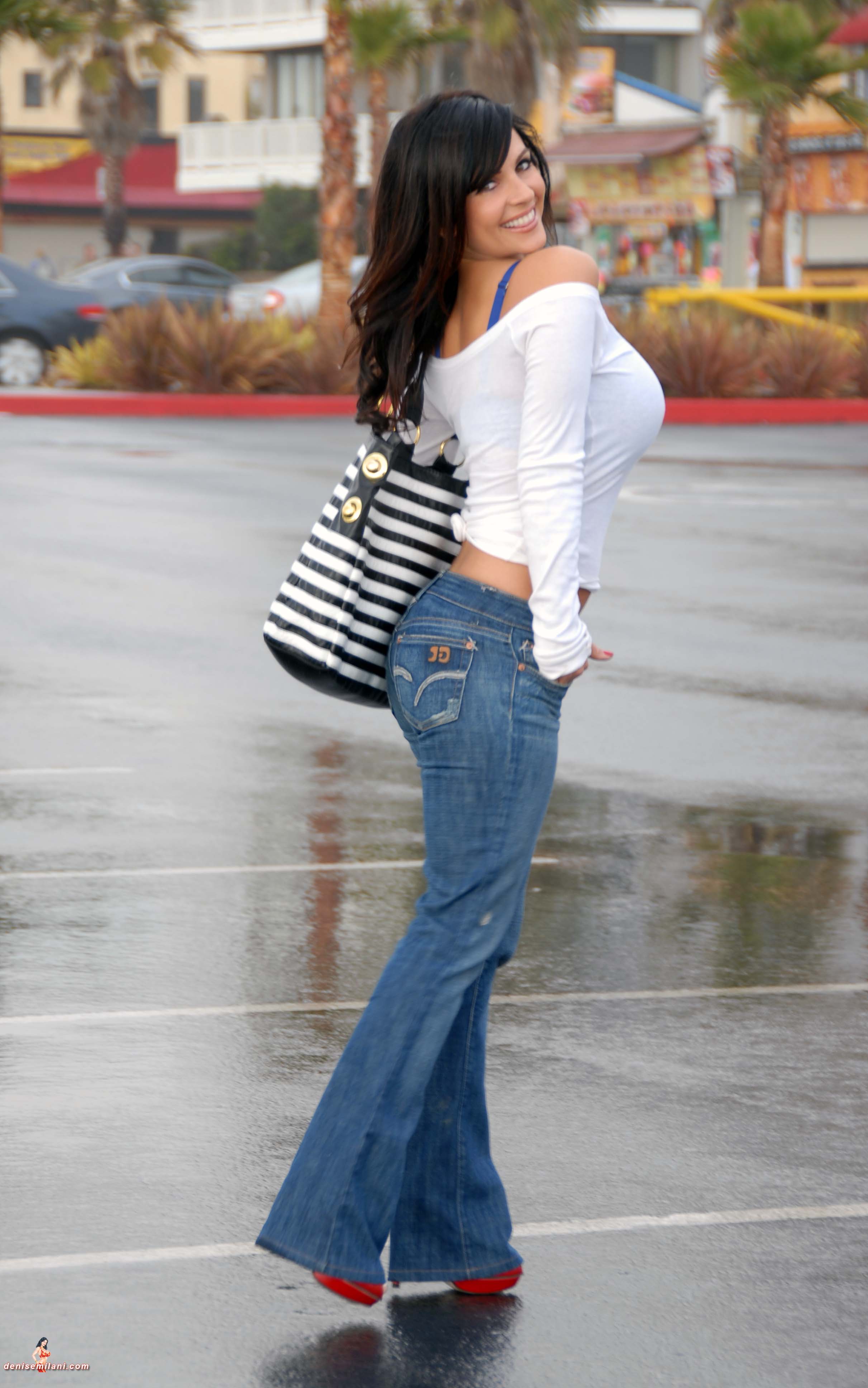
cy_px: 694
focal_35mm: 146
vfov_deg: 14.4
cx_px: 448
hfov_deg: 9.0
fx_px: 5508
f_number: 5.3
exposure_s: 1/80
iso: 100
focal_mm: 95
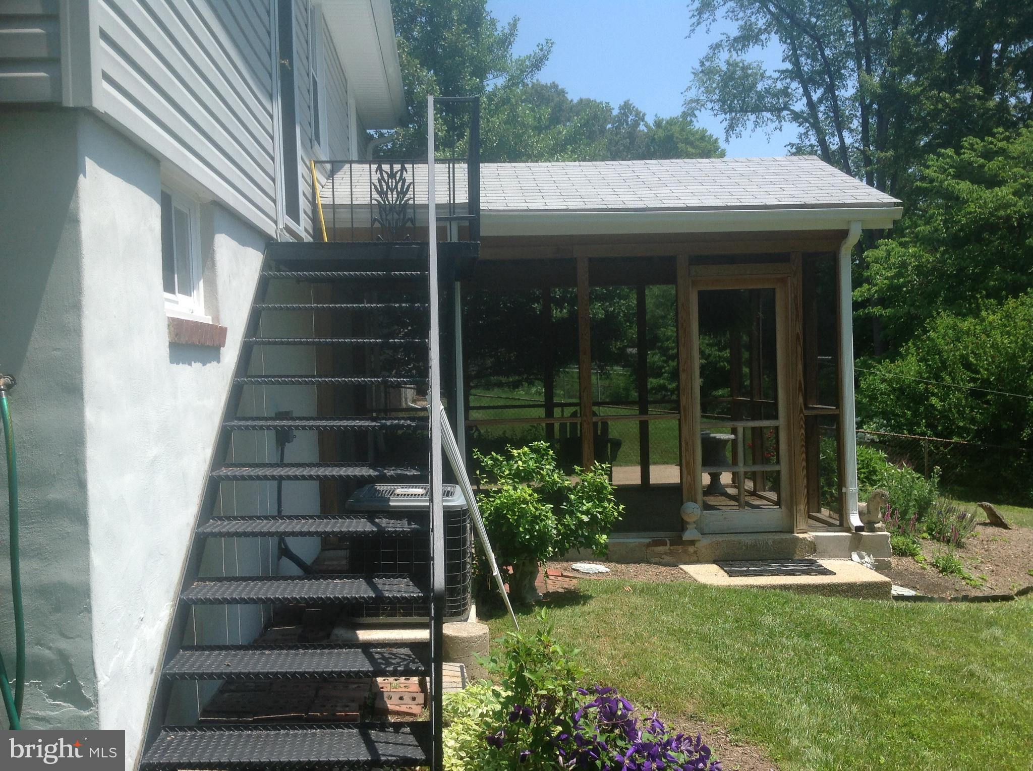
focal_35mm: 35
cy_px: 386
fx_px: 1043
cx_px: 516
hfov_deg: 52.7
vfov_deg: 40.6
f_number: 2.4
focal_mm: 4.28
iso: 50
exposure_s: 1/1209
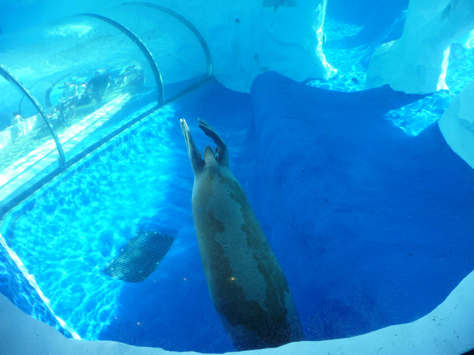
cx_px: 237
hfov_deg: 63.4
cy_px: 178
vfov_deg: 49.7
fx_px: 383
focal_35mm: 28
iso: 100
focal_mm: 4.7
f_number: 3.3
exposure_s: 1/160
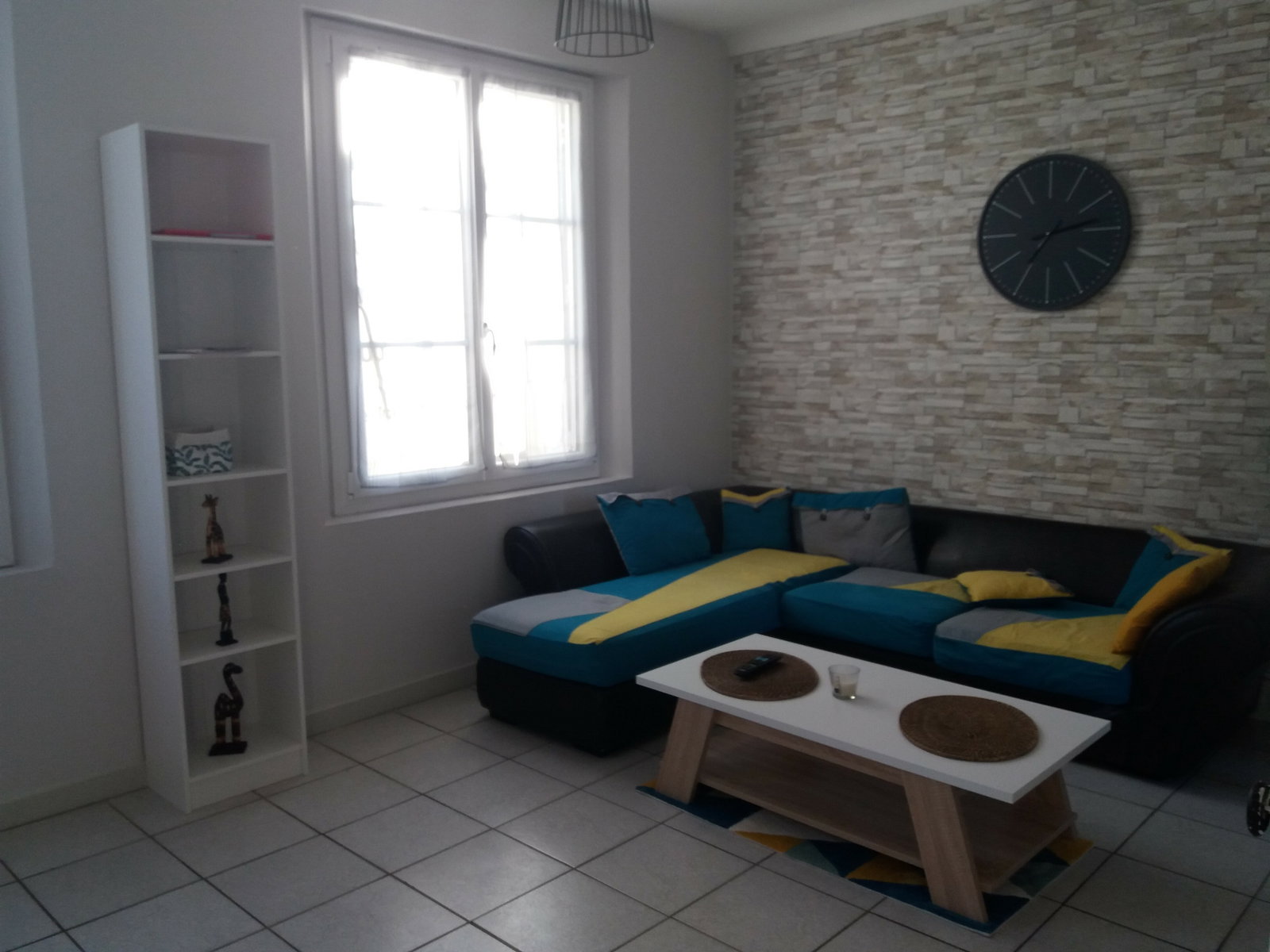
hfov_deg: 63.4
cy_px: 476
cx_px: 635
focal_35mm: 28
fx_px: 1027
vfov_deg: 49.7
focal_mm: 3.7
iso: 80
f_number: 1.9
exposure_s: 1/50
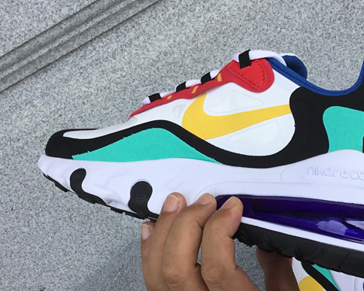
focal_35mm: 50
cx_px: 208
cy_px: 138
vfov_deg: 30.2
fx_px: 539
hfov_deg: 37.3
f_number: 2.4
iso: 25
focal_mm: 3.3
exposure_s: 1/550
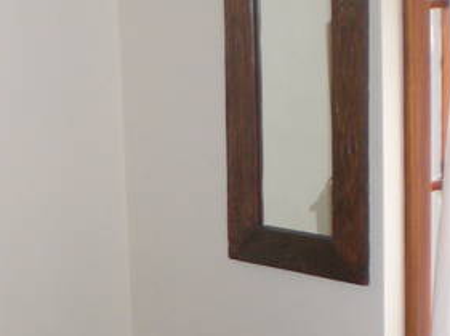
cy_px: 358
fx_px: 1389
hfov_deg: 18.2
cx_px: 78
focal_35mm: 107
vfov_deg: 13.6
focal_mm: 6.3
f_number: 3.1
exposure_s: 1/60
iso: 200
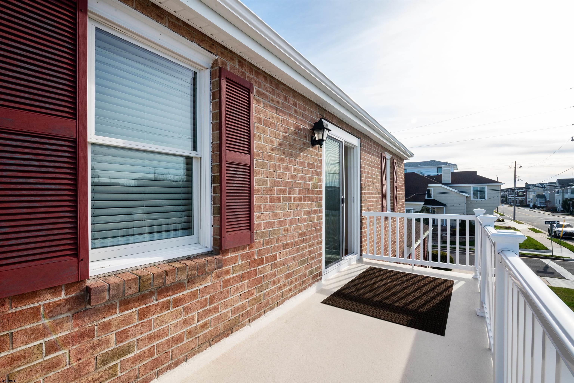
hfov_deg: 96.7
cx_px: 287
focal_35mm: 16
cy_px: 192
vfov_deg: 73.7
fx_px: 255
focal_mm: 16
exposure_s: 1/40
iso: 250
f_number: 16
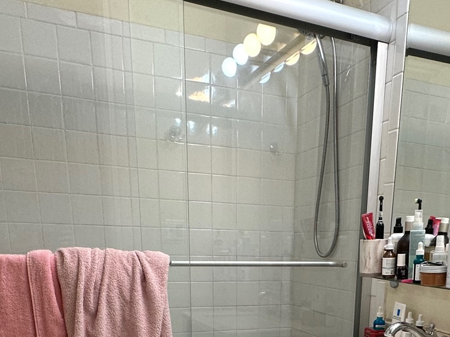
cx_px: 281
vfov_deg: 32.6
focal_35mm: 38
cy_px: 381
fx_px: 494
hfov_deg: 48.5
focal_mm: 2.22
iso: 125
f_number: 2.2
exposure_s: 1/120
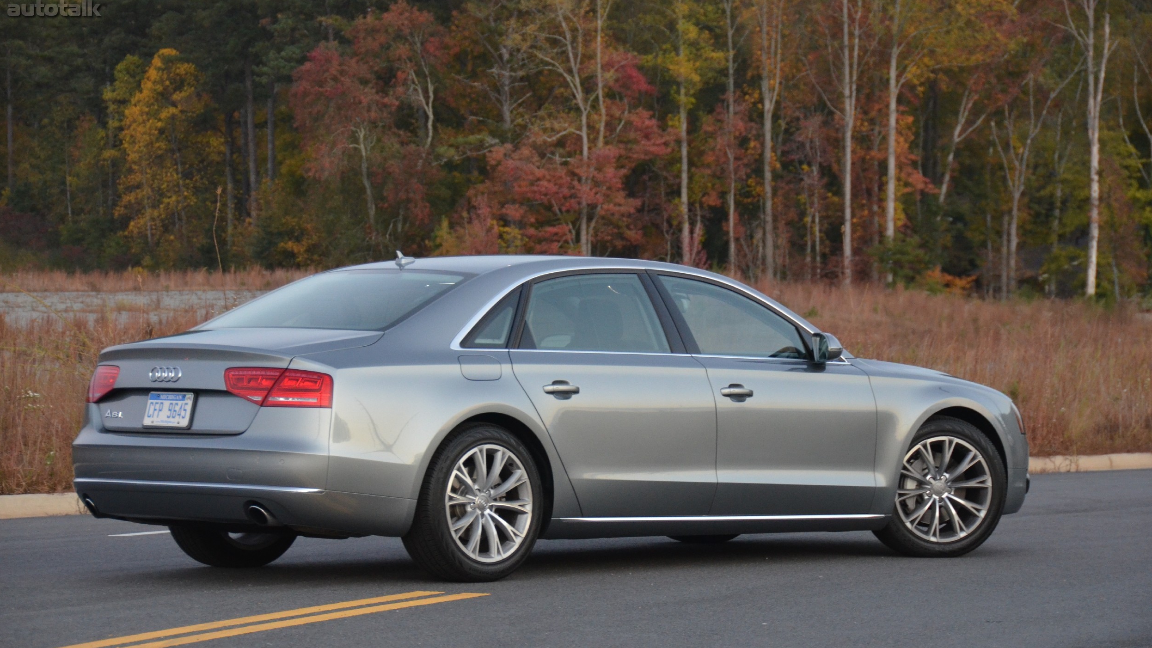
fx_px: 3941
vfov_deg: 9.4
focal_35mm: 129
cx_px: 576
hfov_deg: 16.6
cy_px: 380
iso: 1600
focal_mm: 82
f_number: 5
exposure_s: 1/40
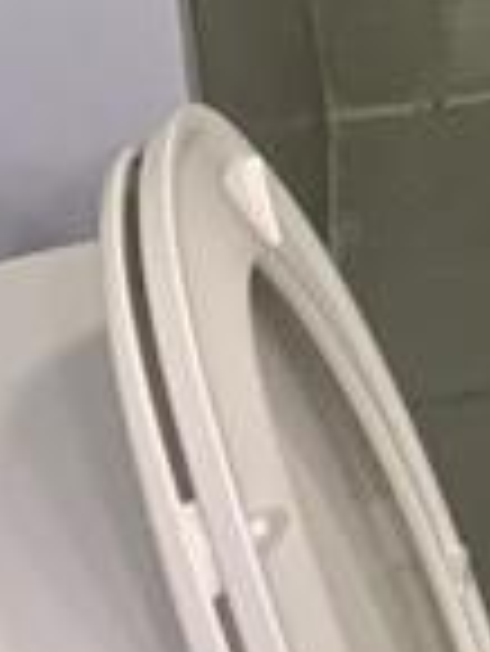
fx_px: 3449
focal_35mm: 183
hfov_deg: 7.7
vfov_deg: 9.1
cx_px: 1038
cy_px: -1156
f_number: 1.8
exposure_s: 1/60
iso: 160
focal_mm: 4.25
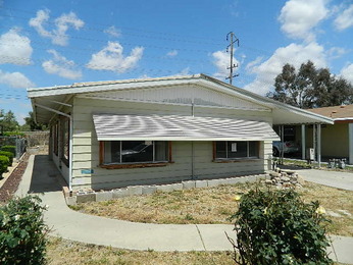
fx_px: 255
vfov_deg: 54.9
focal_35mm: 25
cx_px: 176
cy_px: 132
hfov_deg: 69.4
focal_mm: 4.5
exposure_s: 1/200
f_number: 8.7
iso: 80
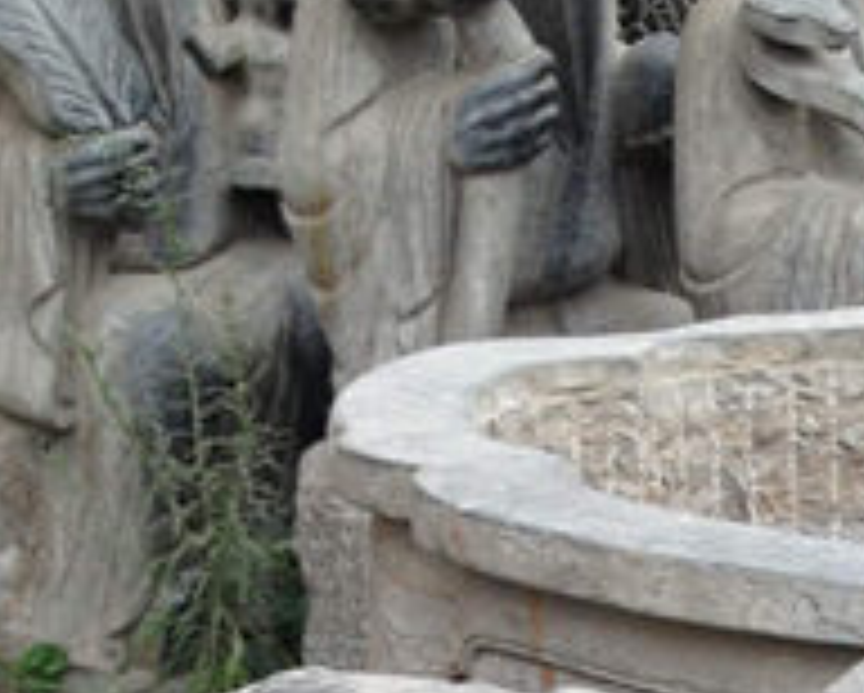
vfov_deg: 10.0
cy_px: 1462
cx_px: 842
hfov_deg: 13.4
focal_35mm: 142
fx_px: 3635
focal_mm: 4.28
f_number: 2.4
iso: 50
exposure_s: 1/233
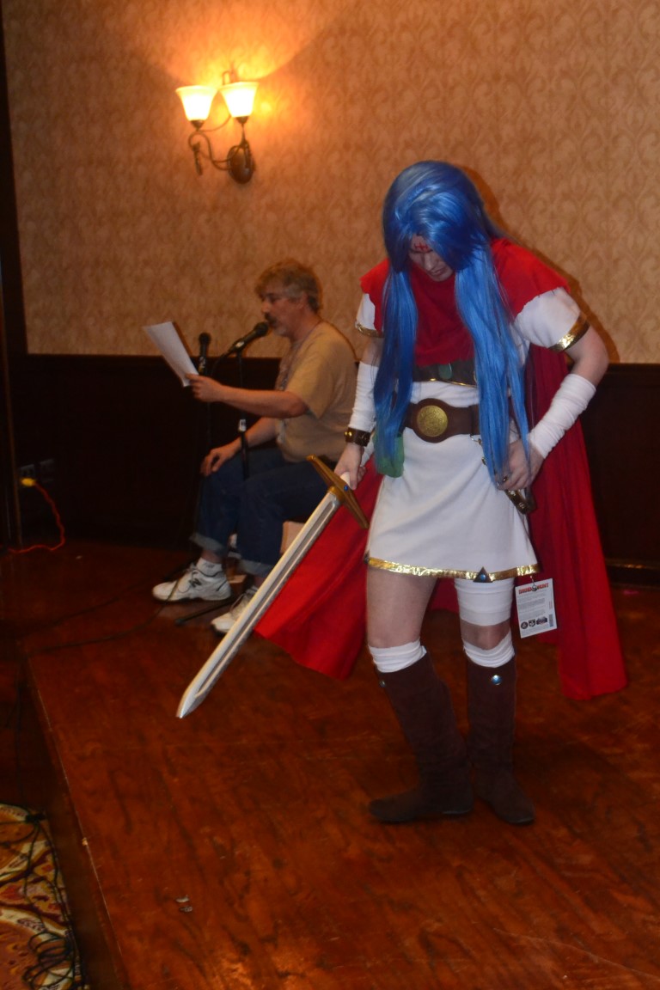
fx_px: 1485
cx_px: 330
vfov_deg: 36.9
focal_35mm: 54
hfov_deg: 25.1
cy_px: 495
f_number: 7.1
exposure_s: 1/60
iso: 3200
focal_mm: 36
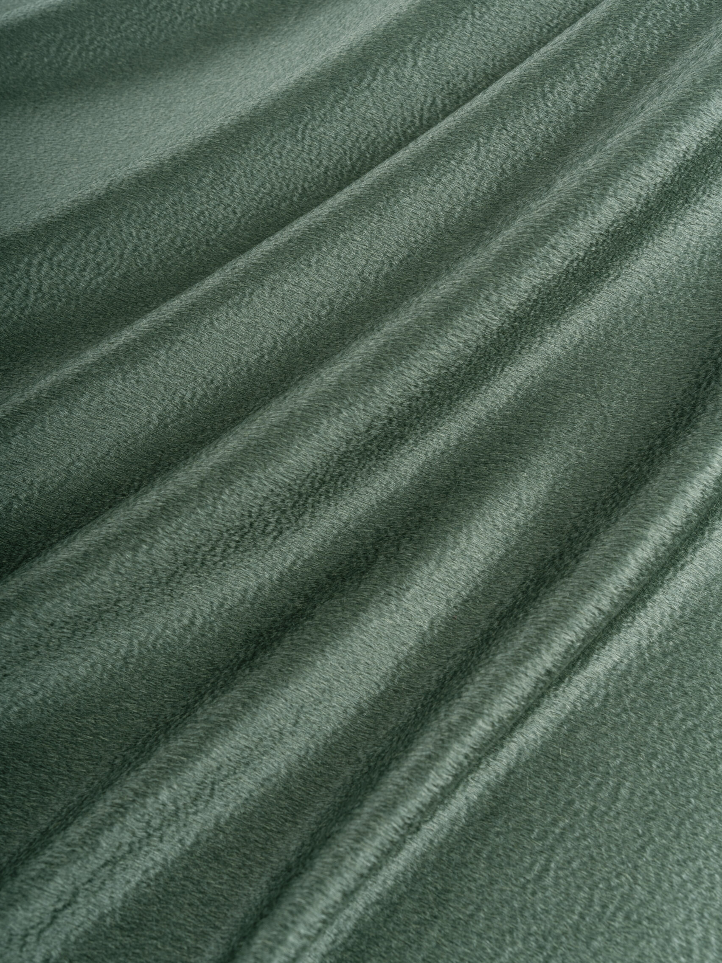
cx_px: 362
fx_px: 1057
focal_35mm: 38
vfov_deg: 48.9
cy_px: 435
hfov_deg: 37.7
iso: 100
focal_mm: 35
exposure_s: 1/250
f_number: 10
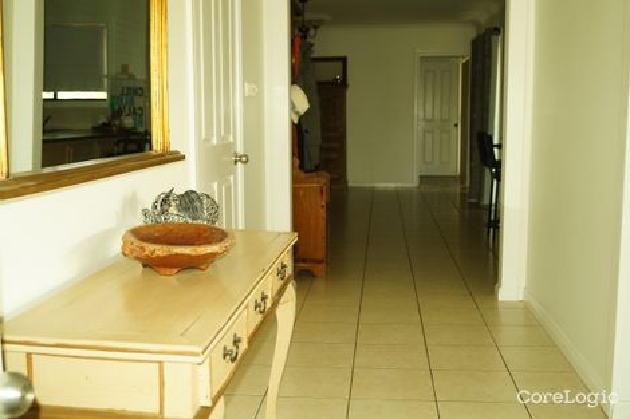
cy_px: 210
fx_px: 682
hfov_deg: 49.6
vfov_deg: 34.2
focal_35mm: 39
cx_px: 315
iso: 250
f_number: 4.5
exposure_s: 1/60
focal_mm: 26
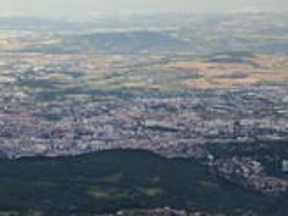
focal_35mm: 172
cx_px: 25
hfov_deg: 11.4
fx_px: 1431
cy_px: -11
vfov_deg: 8.6
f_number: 7.1
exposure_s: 1/500
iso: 400
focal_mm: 70
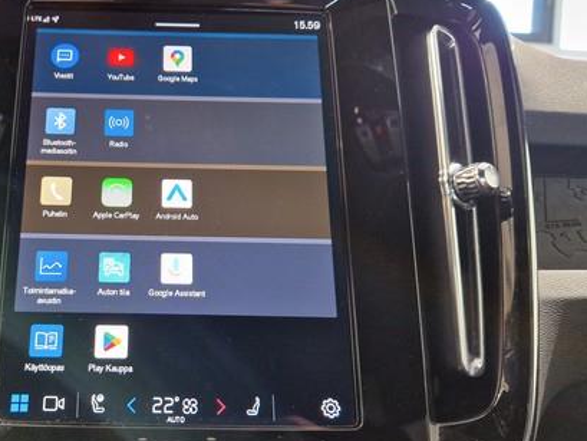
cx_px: 156
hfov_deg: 49.6
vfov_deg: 39.6
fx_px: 611
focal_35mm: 36
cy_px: 243
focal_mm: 5.4
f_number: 1.8
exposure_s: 1/50
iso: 500
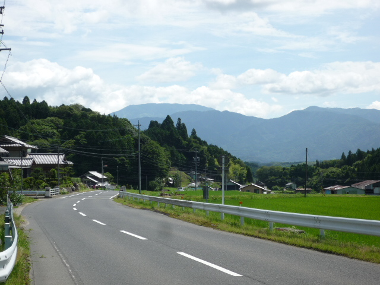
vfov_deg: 19.6
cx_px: 190
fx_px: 823
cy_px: 142
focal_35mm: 75
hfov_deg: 26.0
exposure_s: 1/640
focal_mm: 13.2
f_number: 4.9
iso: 100
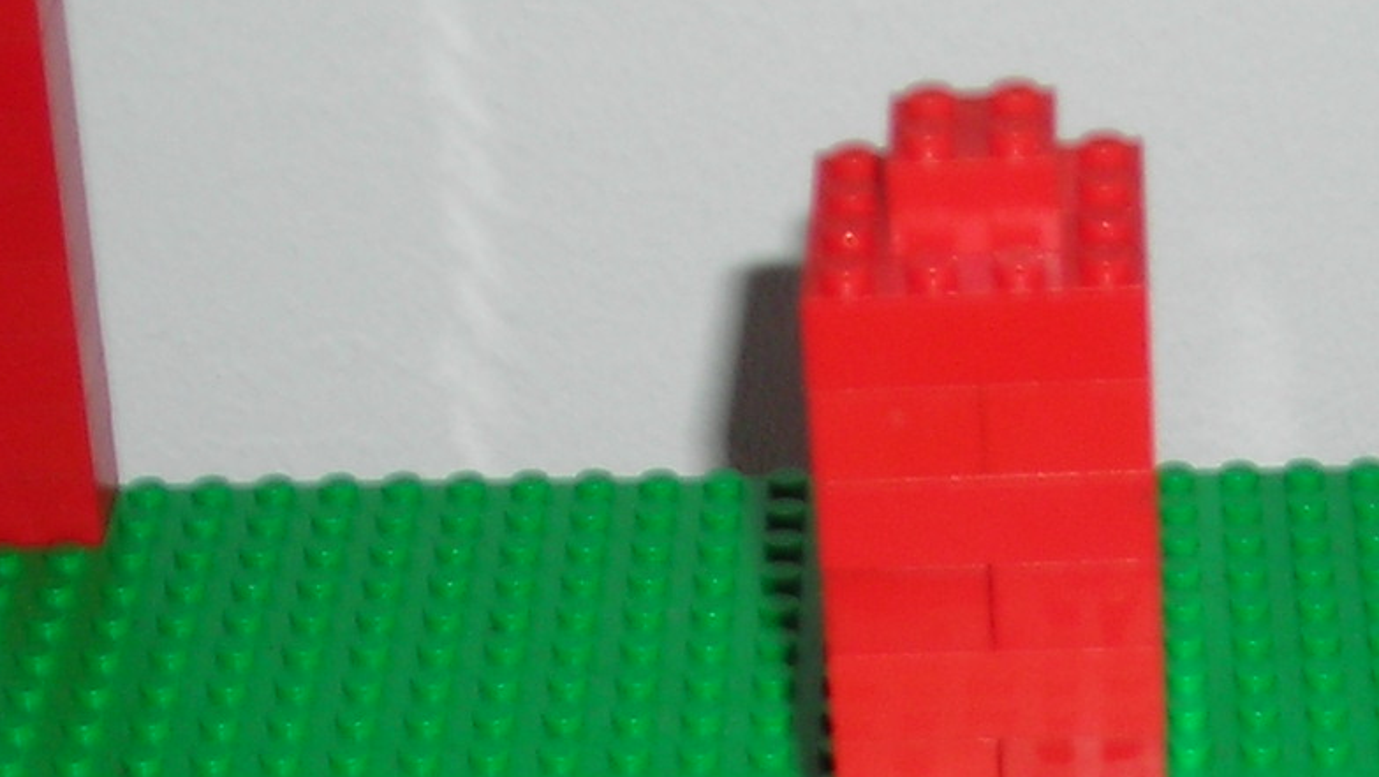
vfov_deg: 8.5
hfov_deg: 15.6
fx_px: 5011
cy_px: 1438
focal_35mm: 137
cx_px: 986
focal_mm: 6.3
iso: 50
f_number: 3.2
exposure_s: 1/60.1
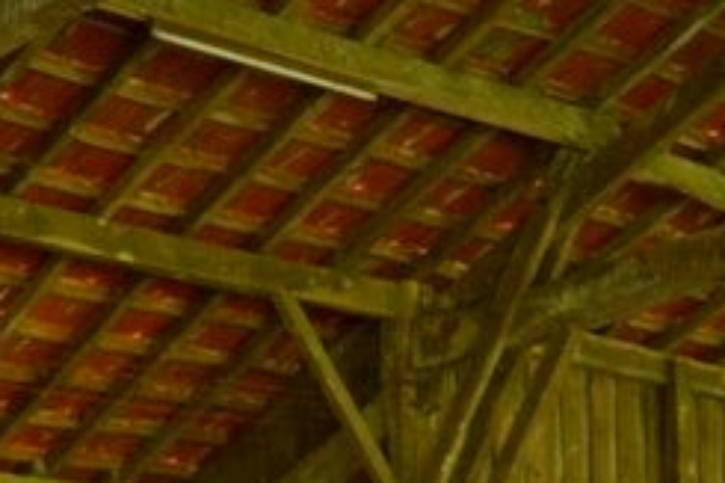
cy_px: 612
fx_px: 2214
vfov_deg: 12.1
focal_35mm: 110
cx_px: 334
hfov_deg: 18.6
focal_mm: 10
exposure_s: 1/100
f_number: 5
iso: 400
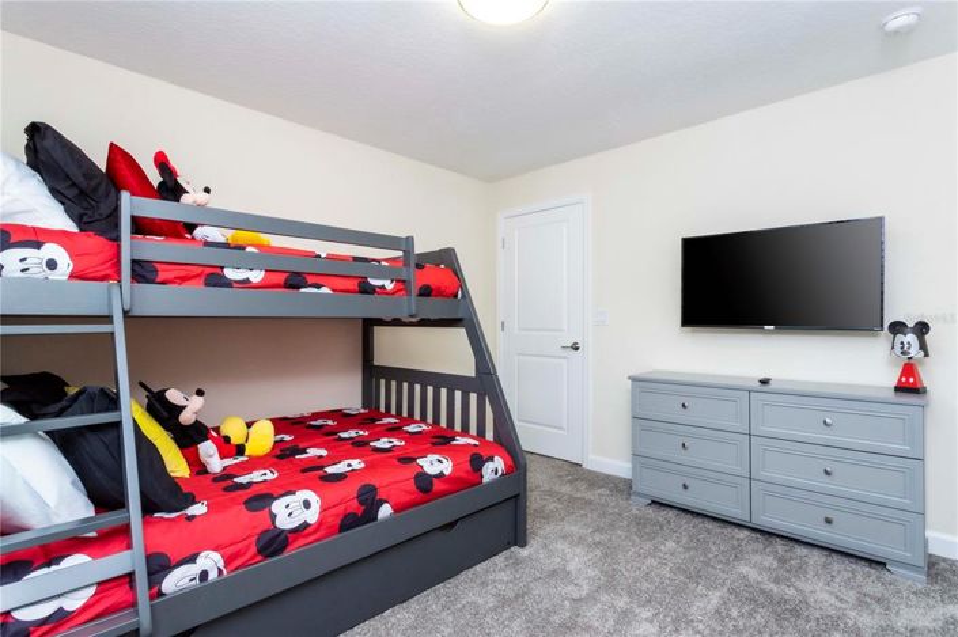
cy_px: 318
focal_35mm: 17
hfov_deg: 93.3
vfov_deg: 70.4
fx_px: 452
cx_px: 479
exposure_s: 1/40
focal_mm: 17
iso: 1250
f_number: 16
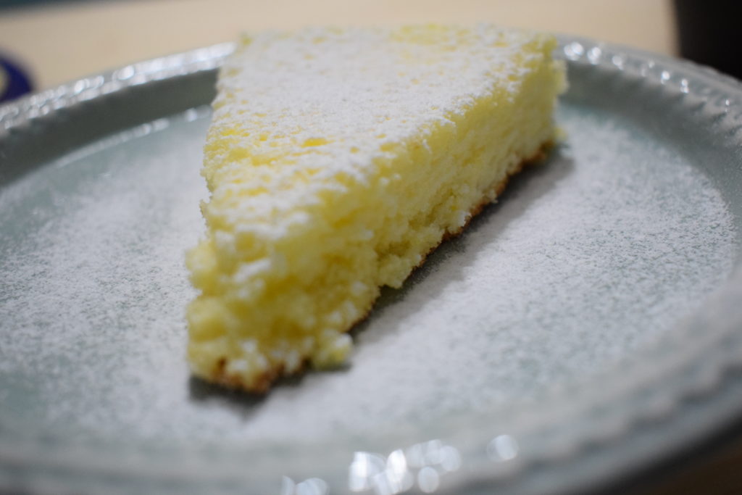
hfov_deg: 45.0
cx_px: 371
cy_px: 248
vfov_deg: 30.9
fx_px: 897
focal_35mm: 44
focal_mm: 29
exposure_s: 1/125
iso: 2200
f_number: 4.2
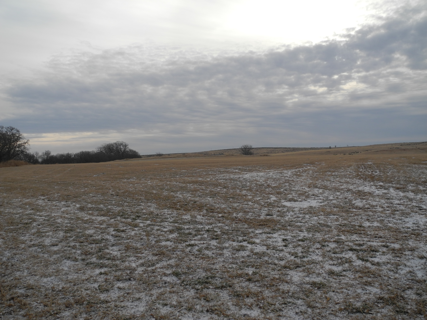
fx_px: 432
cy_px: 160
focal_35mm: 35
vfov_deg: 40.7
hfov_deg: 52.6
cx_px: 214
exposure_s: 1/800
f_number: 3.5
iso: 100
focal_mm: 7.4
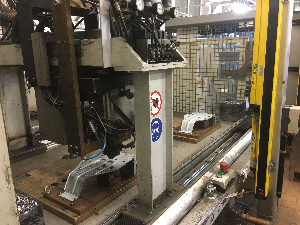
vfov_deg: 48.2
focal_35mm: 29
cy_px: 112
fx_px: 251
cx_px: 150
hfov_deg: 61.7
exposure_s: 1/33
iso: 250
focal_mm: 4.15
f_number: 2.2
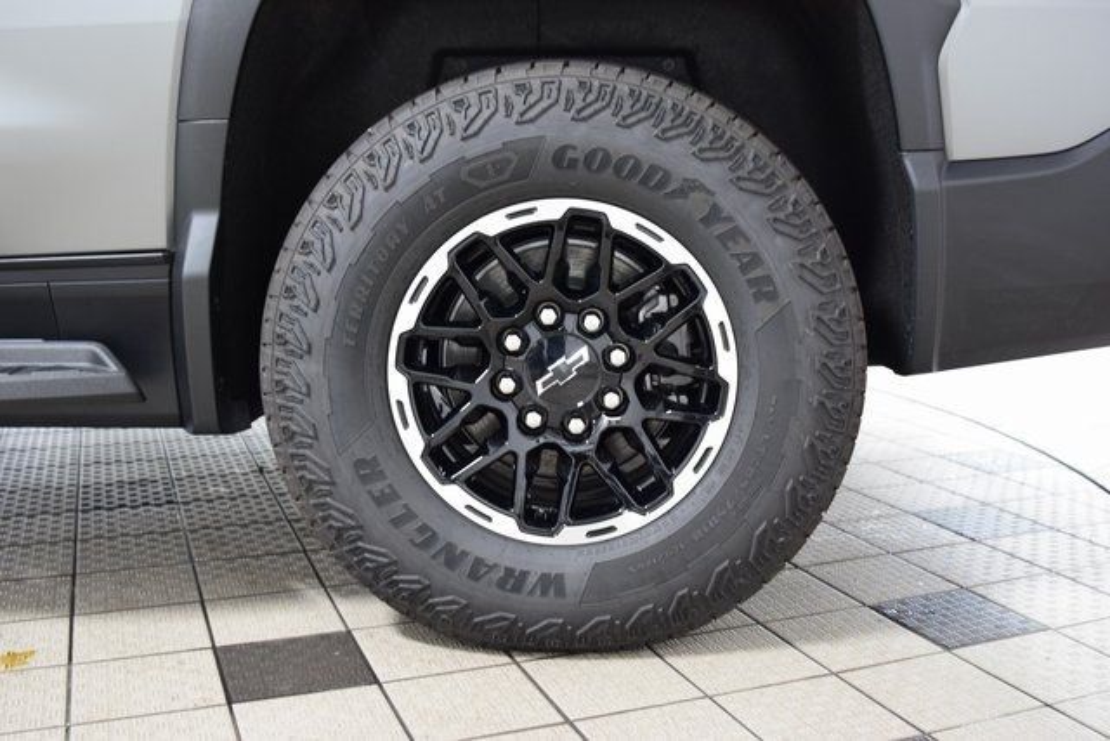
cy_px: 370
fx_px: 1110
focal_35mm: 36
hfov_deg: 53.1
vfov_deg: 36.9
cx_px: 555
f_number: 2.8
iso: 1600
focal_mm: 24
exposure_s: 1/40
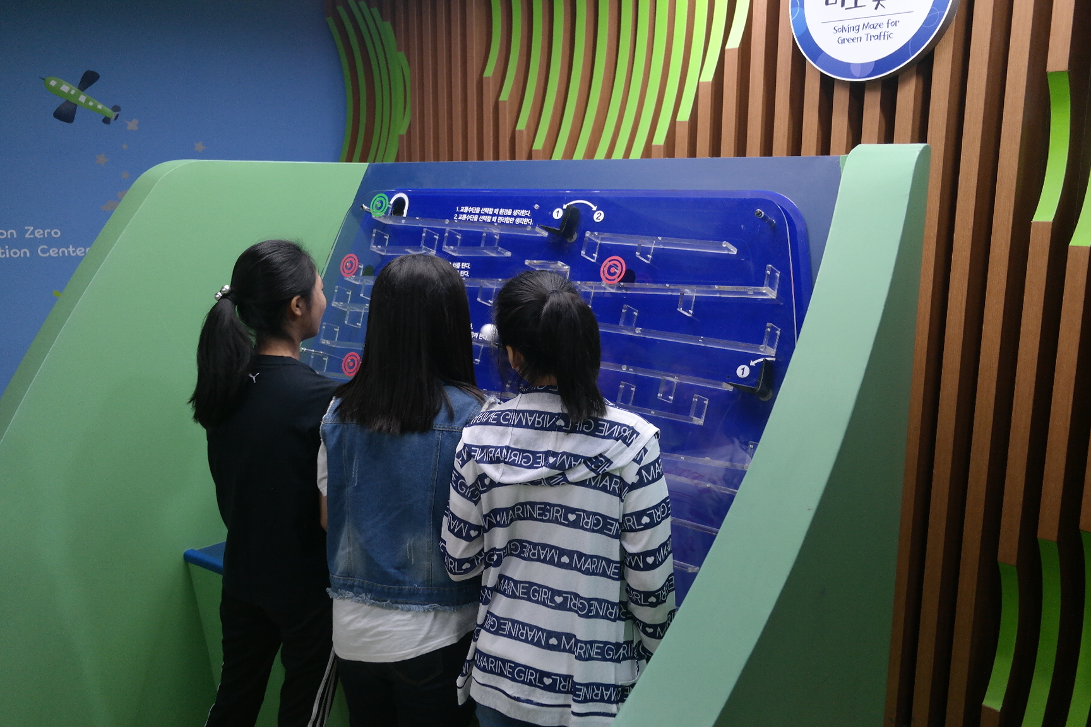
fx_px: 909
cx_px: 546
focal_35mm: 30
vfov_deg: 43.6
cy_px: 364
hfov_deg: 61.9
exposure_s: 1/40
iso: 800
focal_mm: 20
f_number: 3.5
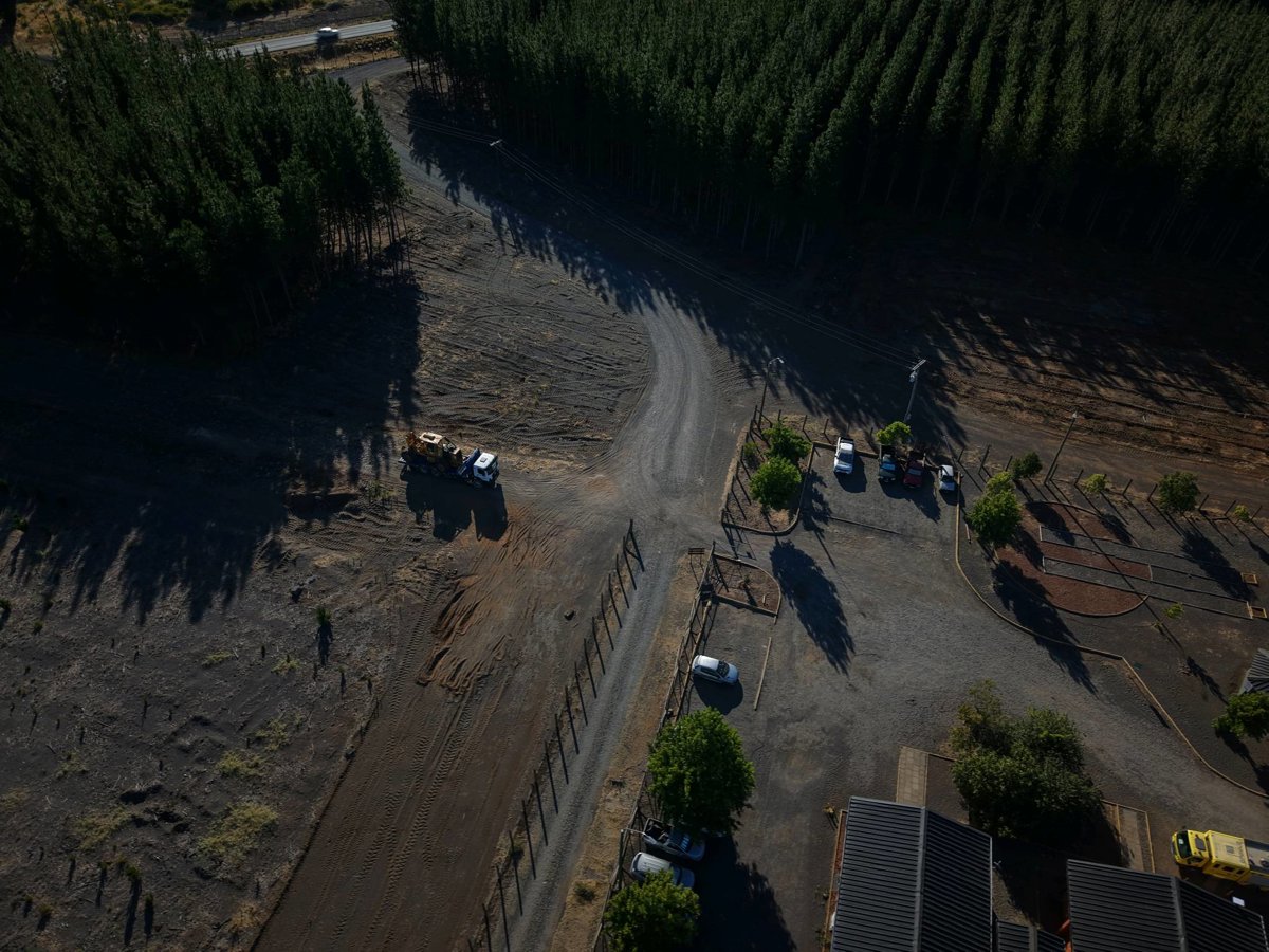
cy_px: 476
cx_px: 634
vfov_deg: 56.8
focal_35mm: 24
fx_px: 880
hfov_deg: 71.6
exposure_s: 1/25
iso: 120
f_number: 1.8
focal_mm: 8.67
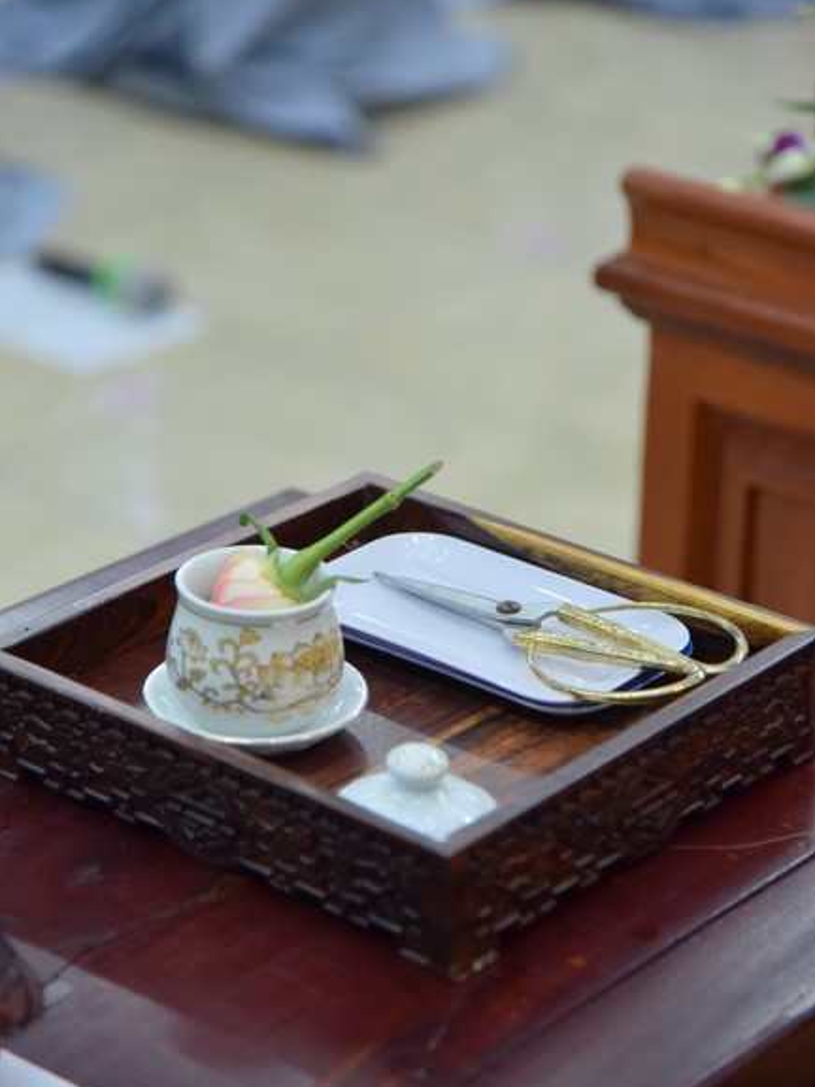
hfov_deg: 13.0
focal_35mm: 114
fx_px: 3579
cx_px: 408
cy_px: 534
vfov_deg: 17.3
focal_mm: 105
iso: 1250
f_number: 4
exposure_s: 1/125
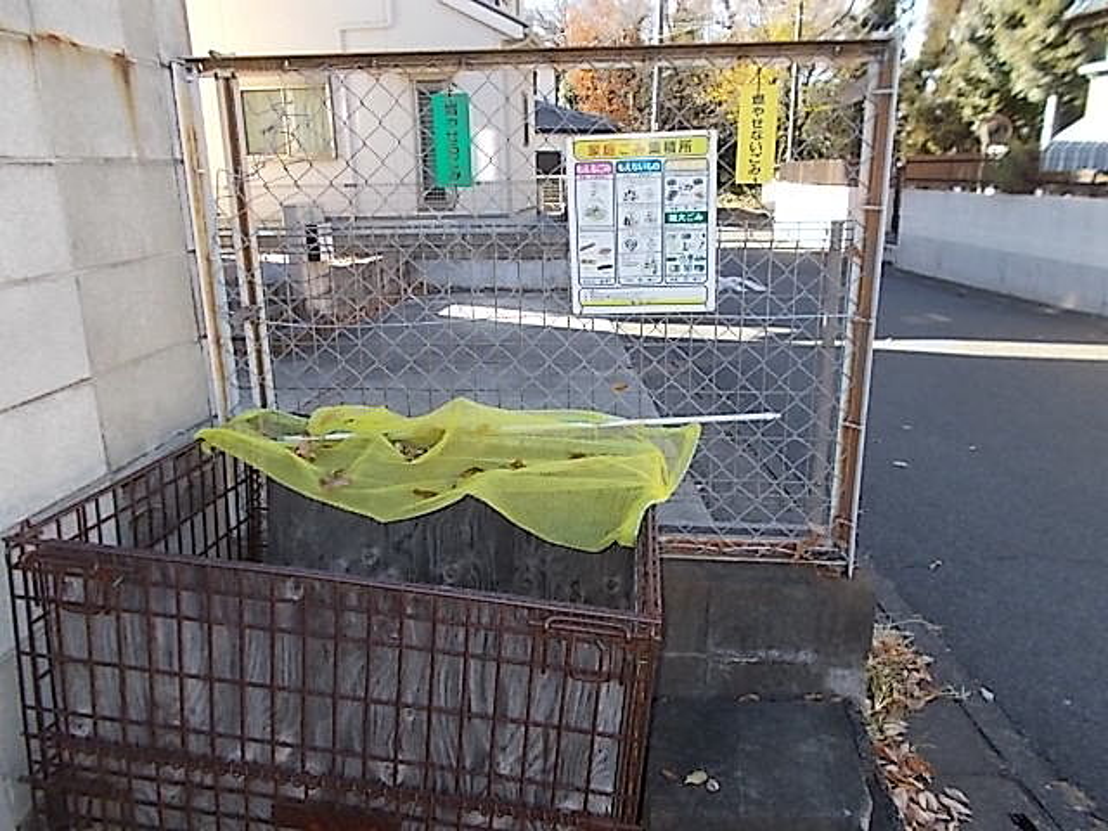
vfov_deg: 53.1
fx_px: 832
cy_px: 416
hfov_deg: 67.3
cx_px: 554
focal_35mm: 26
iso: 80
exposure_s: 1/125
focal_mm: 4.6
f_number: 3.2
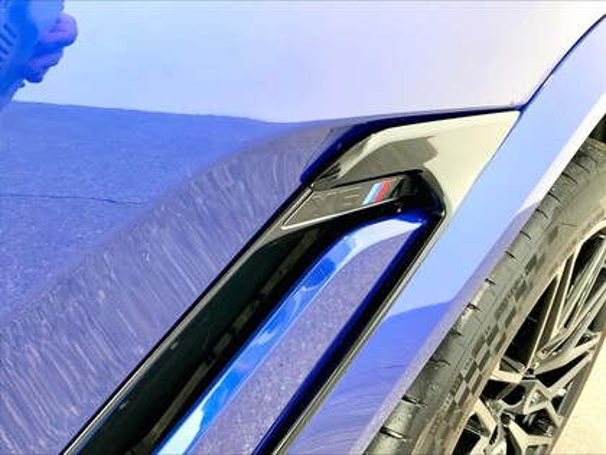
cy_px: 228
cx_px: 303
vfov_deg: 48.2
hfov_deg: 61.7
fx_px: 508
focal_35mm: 29
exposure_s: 1/75
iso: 64
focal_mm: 3
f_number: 1.8
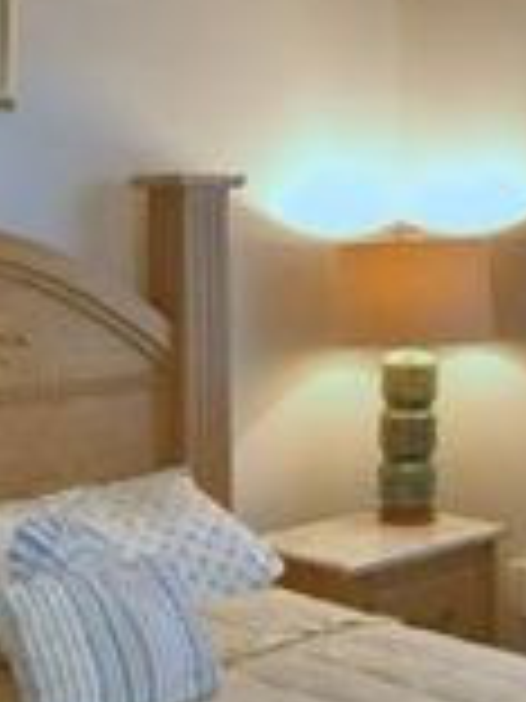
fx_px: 1317
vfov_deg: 29.6
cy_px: 232
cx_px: 357
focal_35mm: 65
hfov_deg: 22.5
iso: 450
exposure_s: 1/30
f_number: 4.5
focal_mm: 10
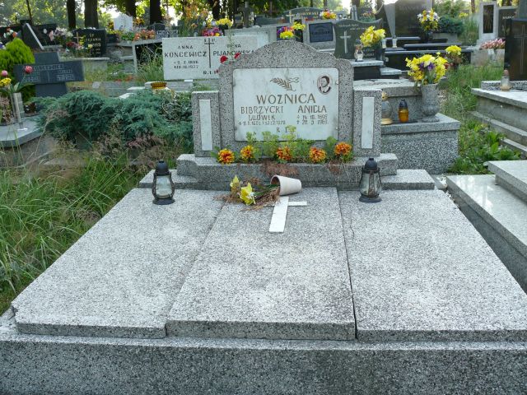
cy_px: 198
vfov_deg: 40.7
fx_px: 533
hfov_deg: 52.6
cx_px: 264
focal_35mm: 35
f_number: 3.6
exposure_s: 1/125
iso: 100
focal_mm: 7.4
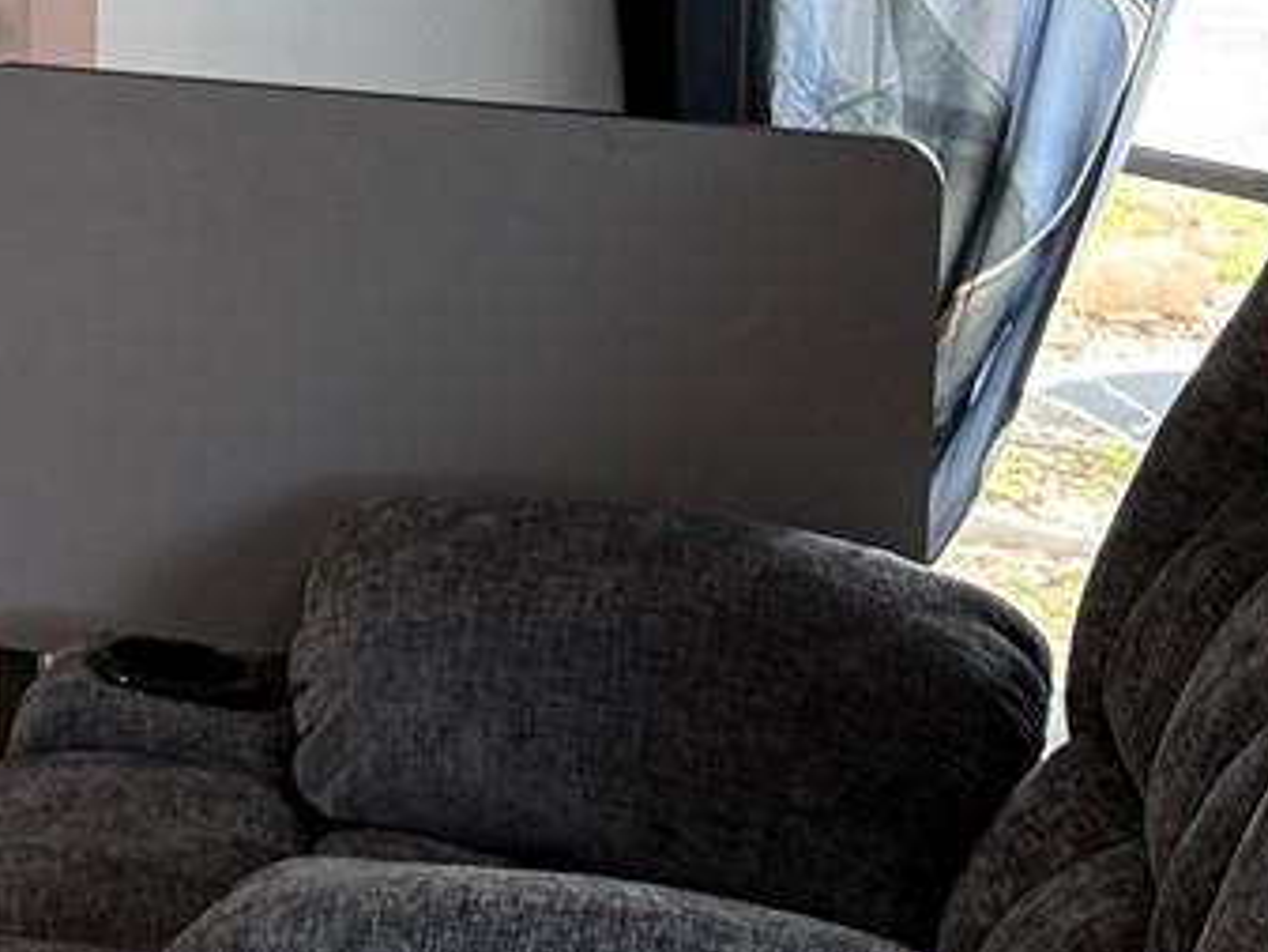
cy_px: -376
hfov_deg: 15.4
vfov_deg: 12.5
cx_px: -847
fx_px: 4177
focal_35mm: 114
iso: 250
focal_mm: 6.76
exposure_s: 1/60
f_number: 1.78
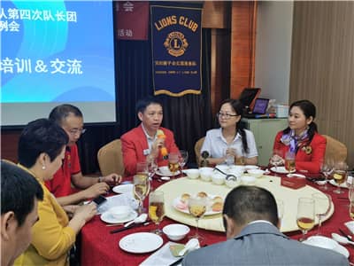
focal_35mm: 35
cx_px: 177
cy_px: 133
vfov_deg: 40.7
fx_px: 358
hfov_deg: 52.6
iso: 320
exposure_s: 1/50
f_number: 1.6
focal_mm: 5.56
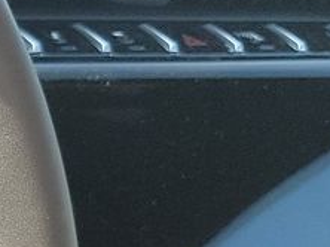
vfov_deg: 8.3
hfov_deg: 9.3
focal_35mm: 173
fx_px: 1647
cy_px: 418
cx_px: -629
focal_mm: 6.7
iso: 91
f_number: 1.8
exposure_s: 1/119
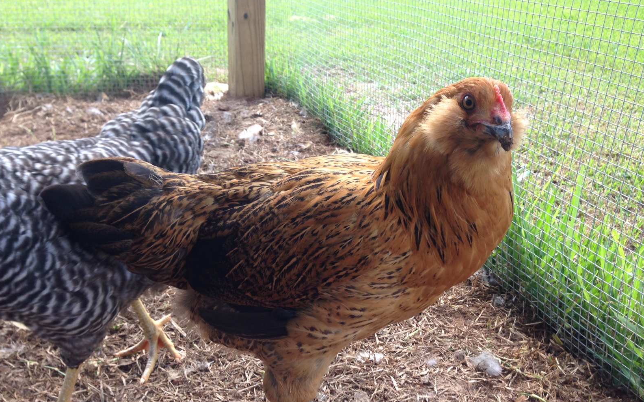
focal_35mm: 36
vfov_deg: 35.2
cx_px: 322
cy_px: 237
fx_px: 632
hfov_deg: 54.0
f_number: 2.4
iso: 50
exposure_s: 1/121
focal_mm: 4.12
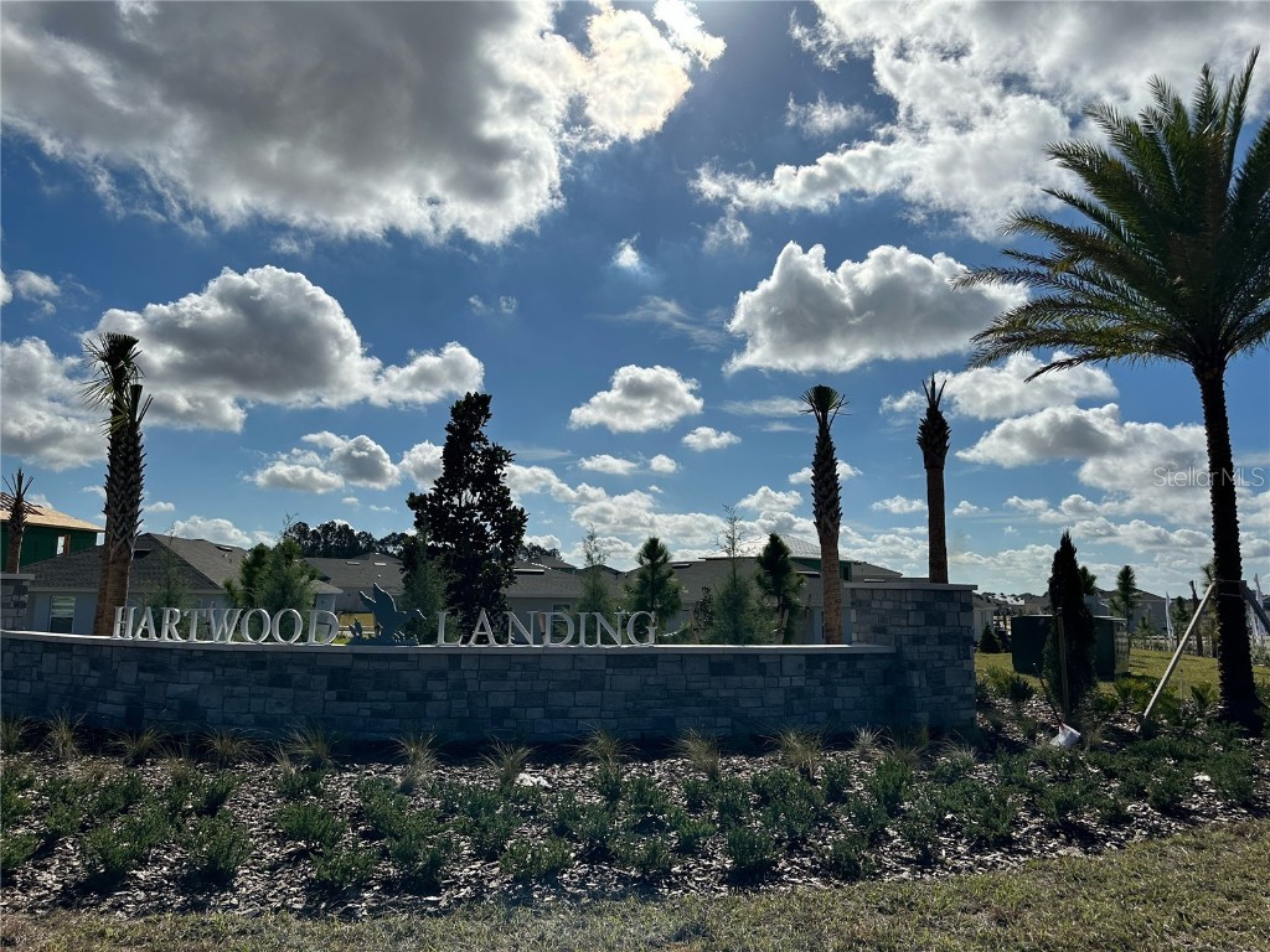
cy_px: 476
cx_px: 635
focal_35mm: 24
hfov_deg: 71.6
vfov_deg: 56.8
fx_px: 881
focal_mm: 6.86
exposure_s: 1/18519
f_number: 1.78
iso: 80
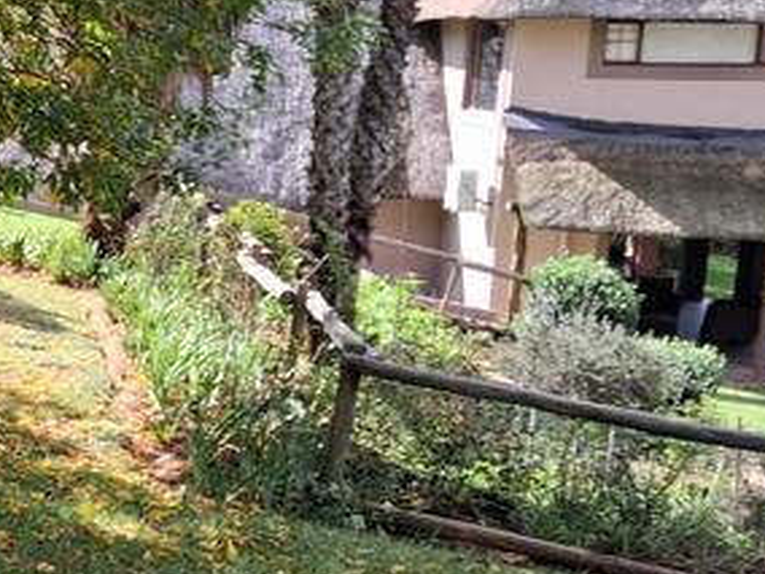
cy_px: 364
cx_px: -251
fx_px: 1680
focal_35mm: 76
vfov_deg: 19.3
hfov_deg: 22.7
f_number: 1.8
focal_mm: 4
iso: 20
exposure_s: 1/192
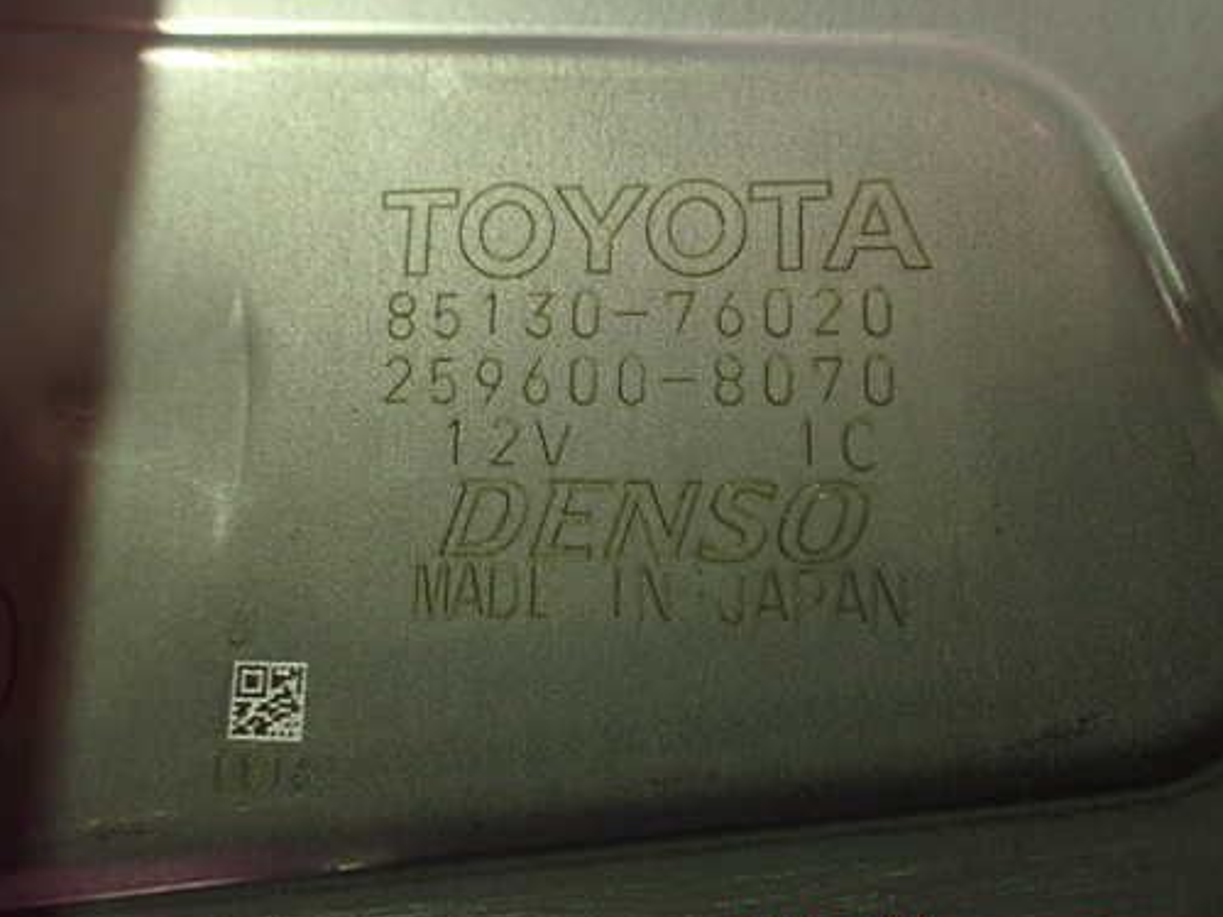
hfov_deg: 51.3
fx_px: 1272
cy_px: 428
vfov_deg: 39.6
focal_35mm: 36
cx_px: 555
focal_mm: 5.4
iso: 800
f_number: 2.3
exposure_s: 1/80
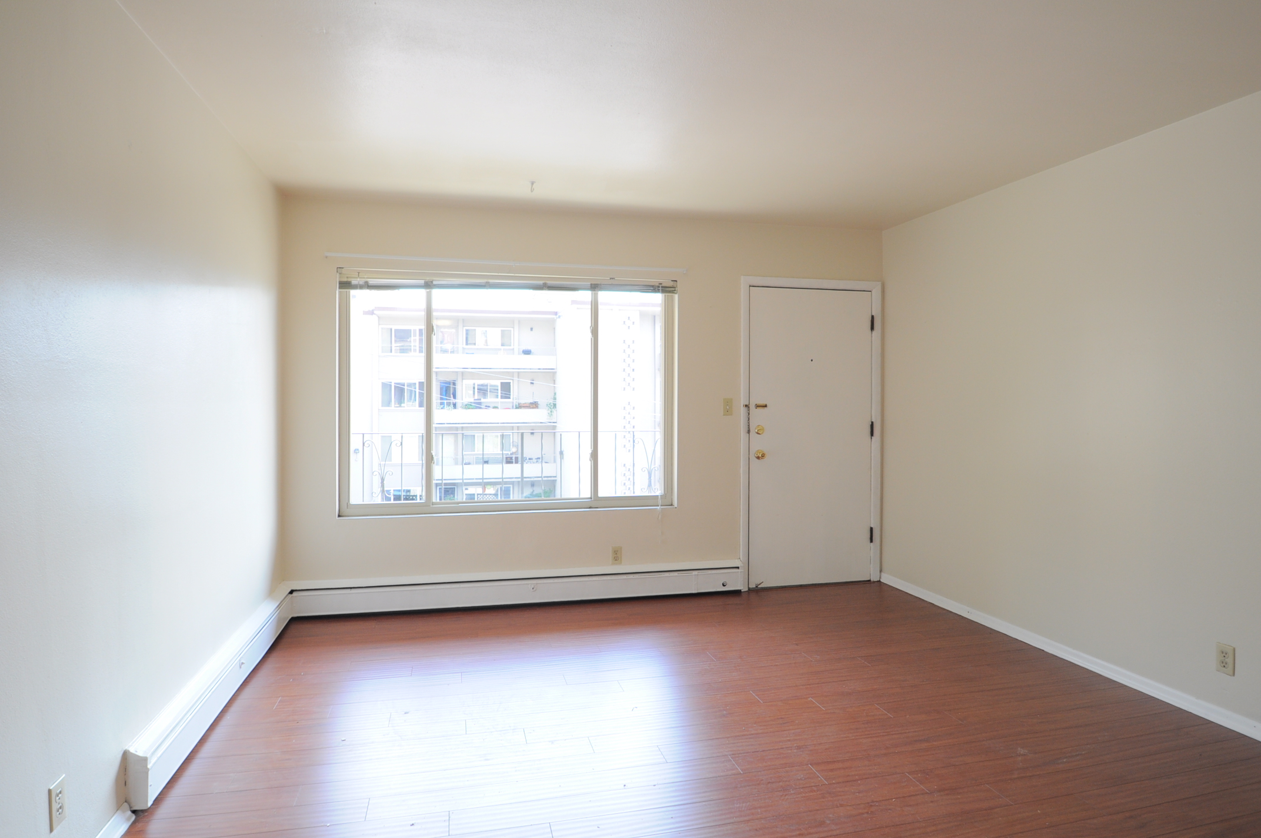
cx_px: 630
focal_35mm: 20
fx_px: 682
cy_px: 419
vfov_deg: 63.1
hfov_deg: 85.5
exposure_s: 1/80
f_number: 4.5
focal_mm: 13
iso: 400
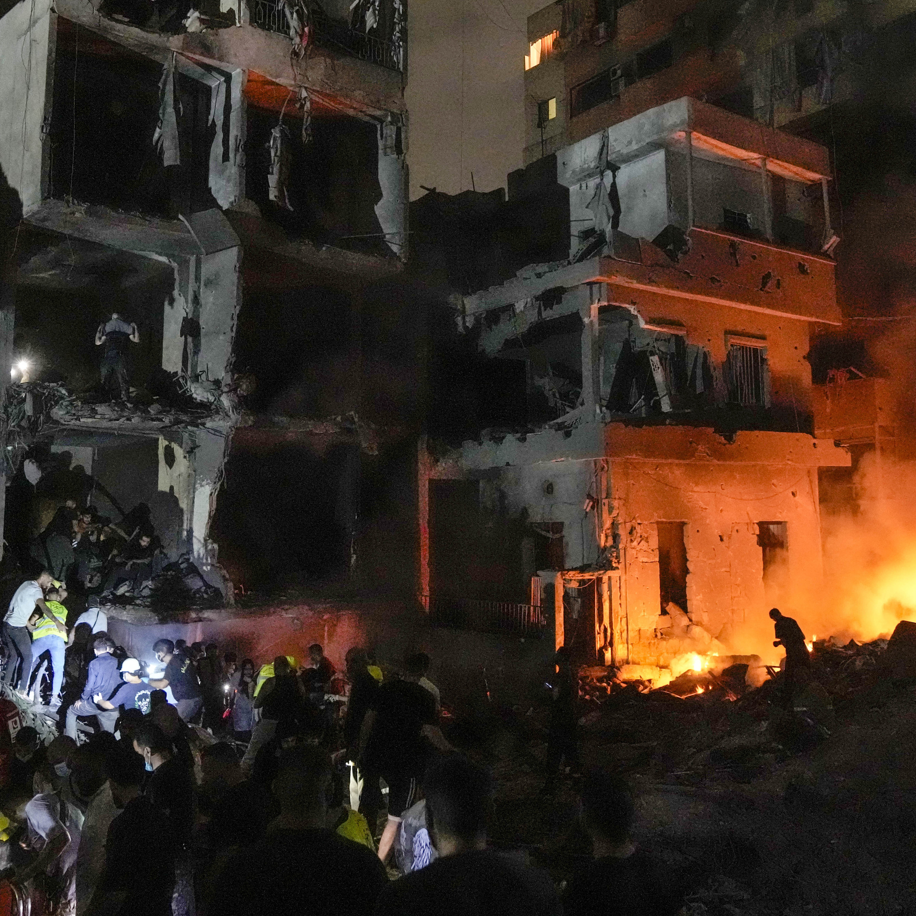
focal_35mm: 31
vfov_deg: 52.5
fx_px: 928
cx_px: 568
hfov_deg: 52.0
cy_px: 452
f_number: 3.2
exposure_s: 1/60
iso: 12800
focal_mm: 24
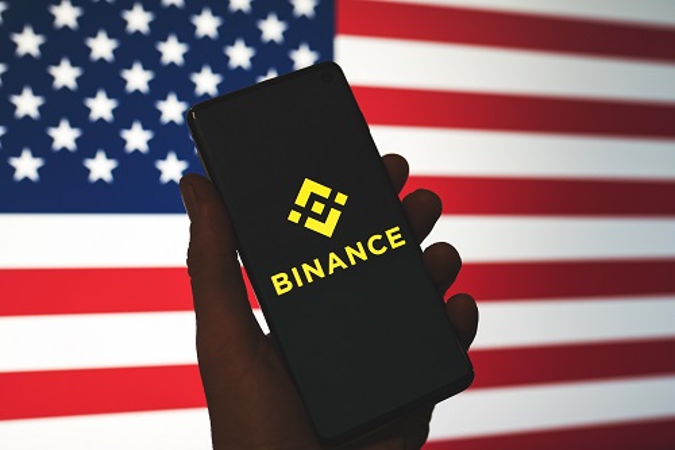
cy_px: 225
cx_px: 338
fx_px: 656
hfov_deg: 54.5
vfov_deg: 37.8
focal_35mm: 35
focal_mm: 35
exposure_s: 1/100
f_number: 3.2
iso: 1000
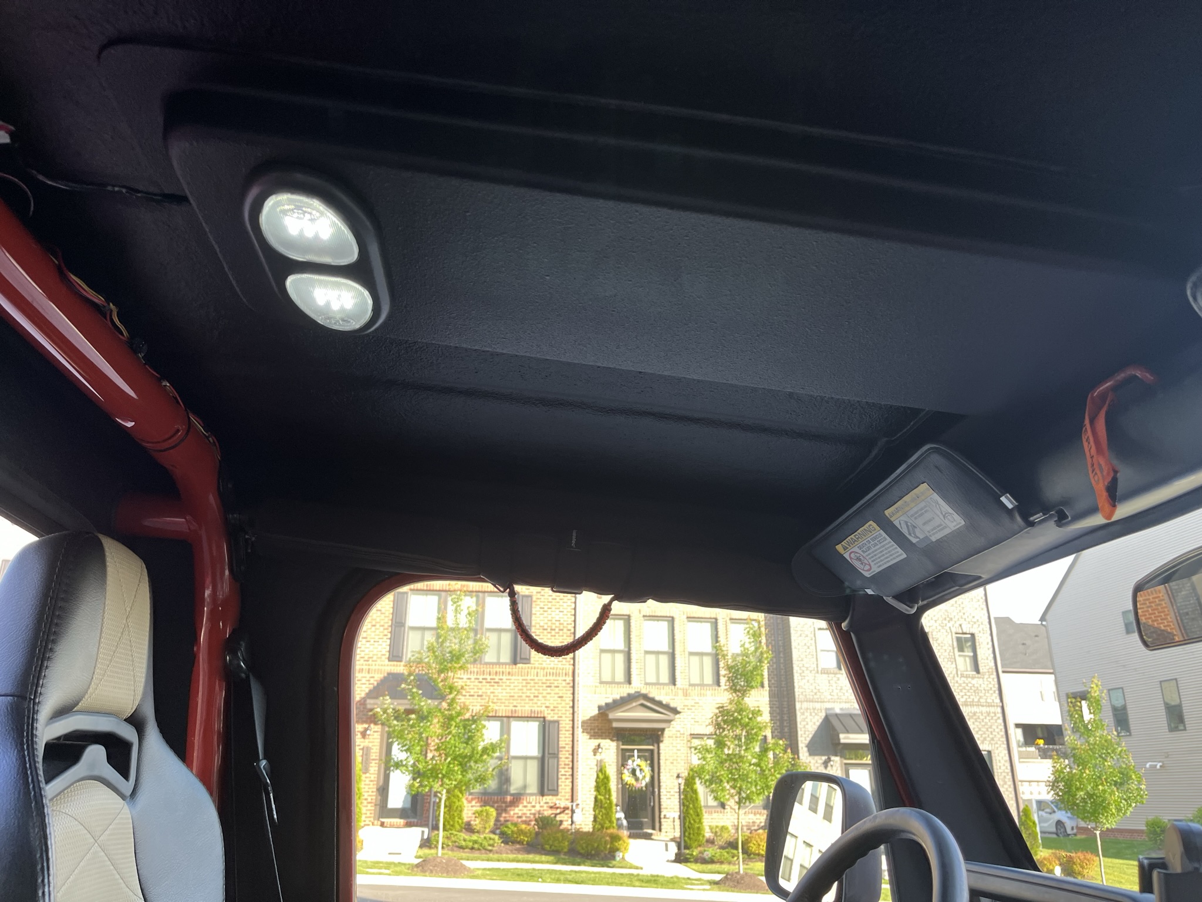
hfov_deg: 67.3
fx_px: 903
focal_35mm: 26
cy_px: 451
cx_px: 601
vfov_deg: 53.1
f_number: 1.6
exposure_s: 1/121
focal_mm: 5.1
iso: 50
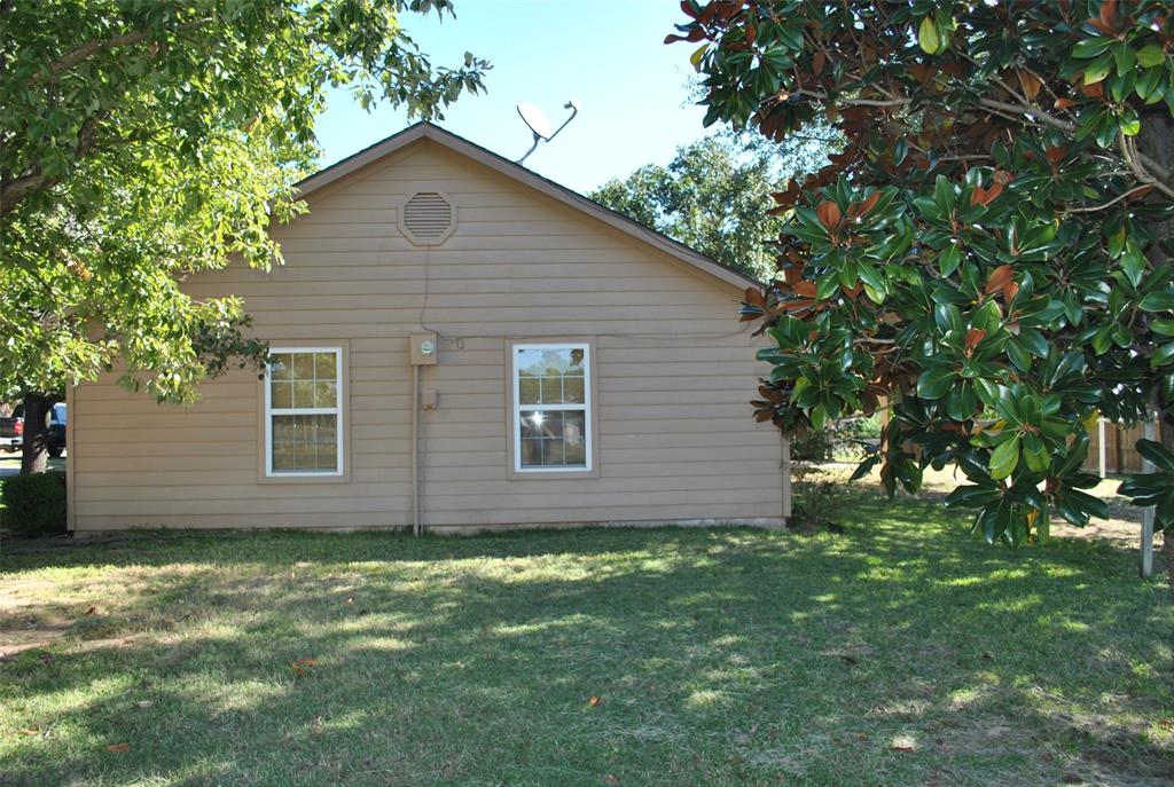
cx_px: 587
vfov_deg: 48.1
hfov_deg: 67.3
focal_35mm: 27
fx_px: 882
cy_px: 394
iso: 100
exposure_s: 1/200
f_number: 4.5
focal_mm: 18
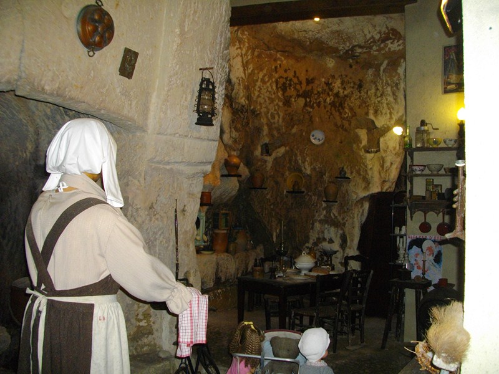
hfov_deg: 56.8
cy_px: 187
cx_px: 250
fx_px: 461
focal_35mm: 32
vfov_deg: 44.2
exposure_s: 1/50
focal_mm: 5.7
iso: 224
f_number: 2.9
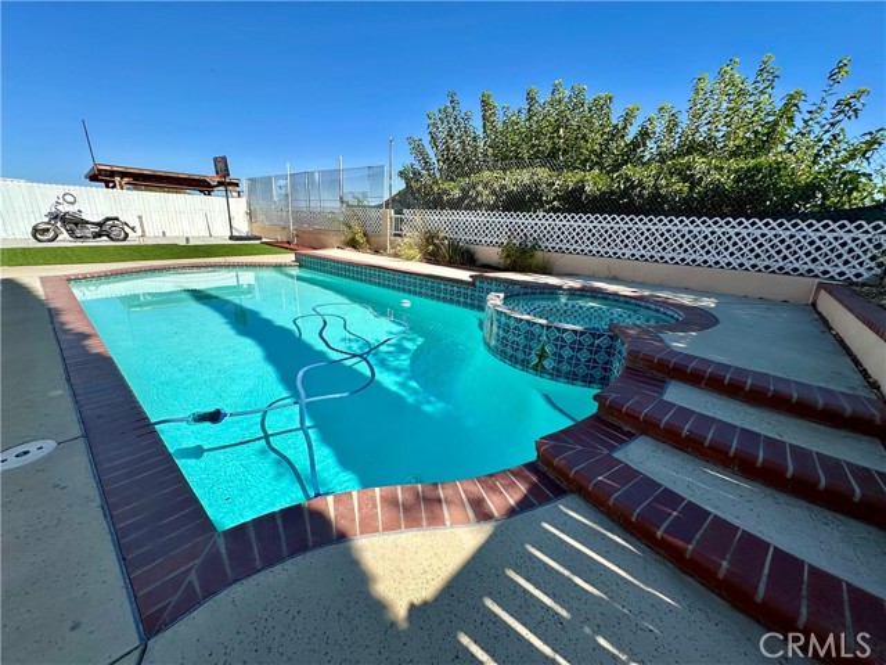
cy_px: 332
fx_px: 358
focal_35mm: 14
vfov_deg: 85.7
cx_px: 443
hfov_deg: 102.1
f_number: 2.2
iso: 40
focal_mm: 2.22
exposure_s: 1/1855
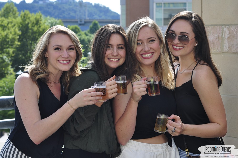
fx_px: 495
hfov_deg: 27.0
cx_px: 119
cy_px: 79
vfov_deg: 18.1
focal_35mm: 75
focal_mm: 50
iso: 200
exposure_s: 1/400
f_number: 5.6
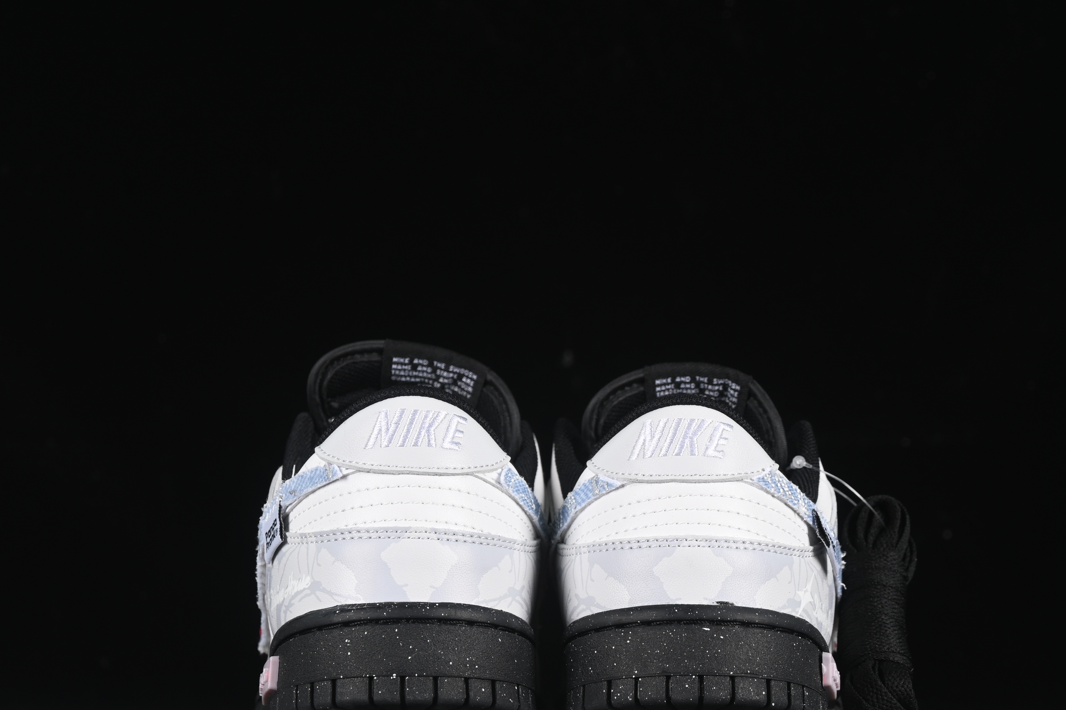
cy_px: 439
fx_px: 2813
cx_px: 565
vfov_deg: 14.4
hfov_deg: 21.5
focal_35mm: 95
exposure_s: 1/60
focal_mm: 50
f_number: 7.1
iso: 160
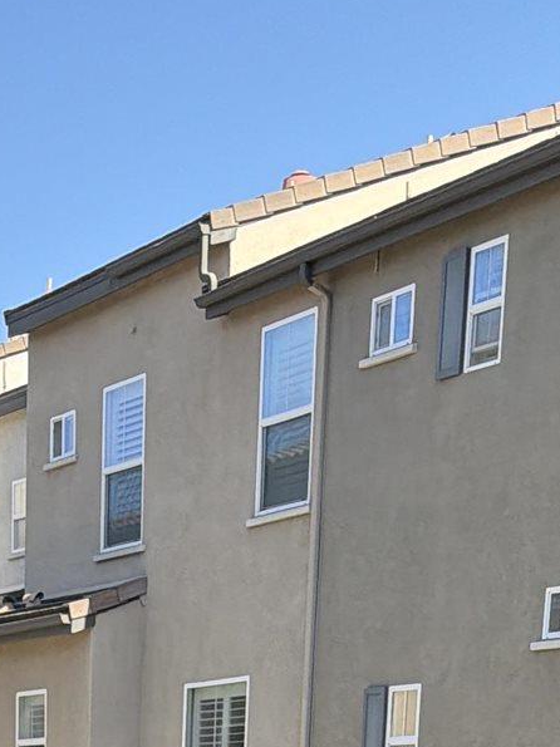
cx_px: -134
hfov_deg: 15.3
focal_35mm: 93
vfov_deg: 16.8
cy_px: 1409
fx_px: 2007
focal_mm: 6.76
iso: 80
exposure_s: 1/2907
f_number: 1.78
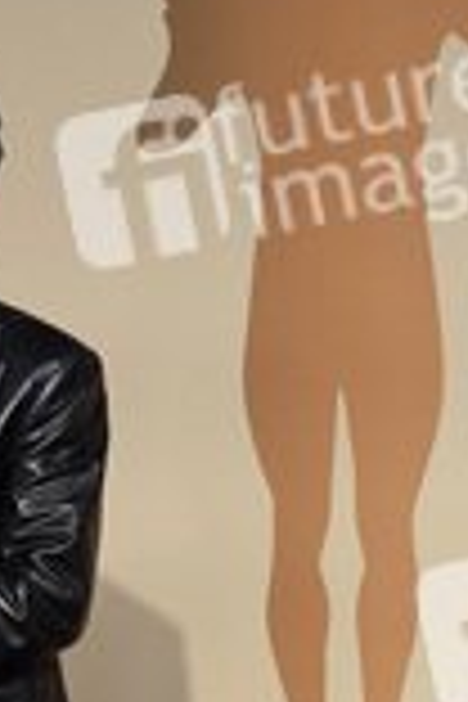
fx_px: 2496
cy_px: 837
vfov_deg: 15.4
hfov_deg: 10.5
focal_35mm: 128
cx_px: -119
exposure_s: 1/250
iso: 2500
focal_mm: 50
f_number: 7.1
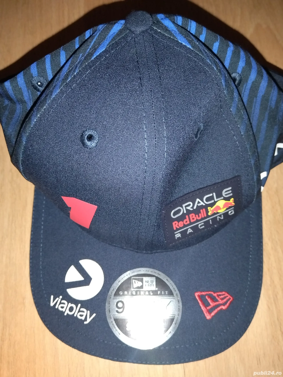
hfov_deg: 53.0
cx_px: 142
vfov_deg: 67.3
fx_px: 284
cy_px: 188
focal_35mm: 26
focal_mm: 4.95
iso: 1192
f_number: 1.9
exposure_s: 1/100
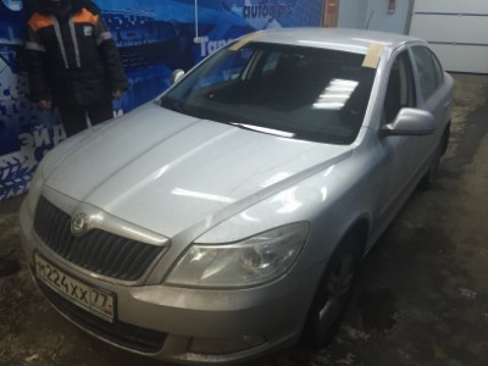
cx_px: 244
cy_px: 183
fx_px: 409
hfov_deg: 61.7
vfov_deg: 48.2
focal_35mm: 29
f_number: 2.2
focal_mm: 4.15
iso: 80
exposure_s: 1/33
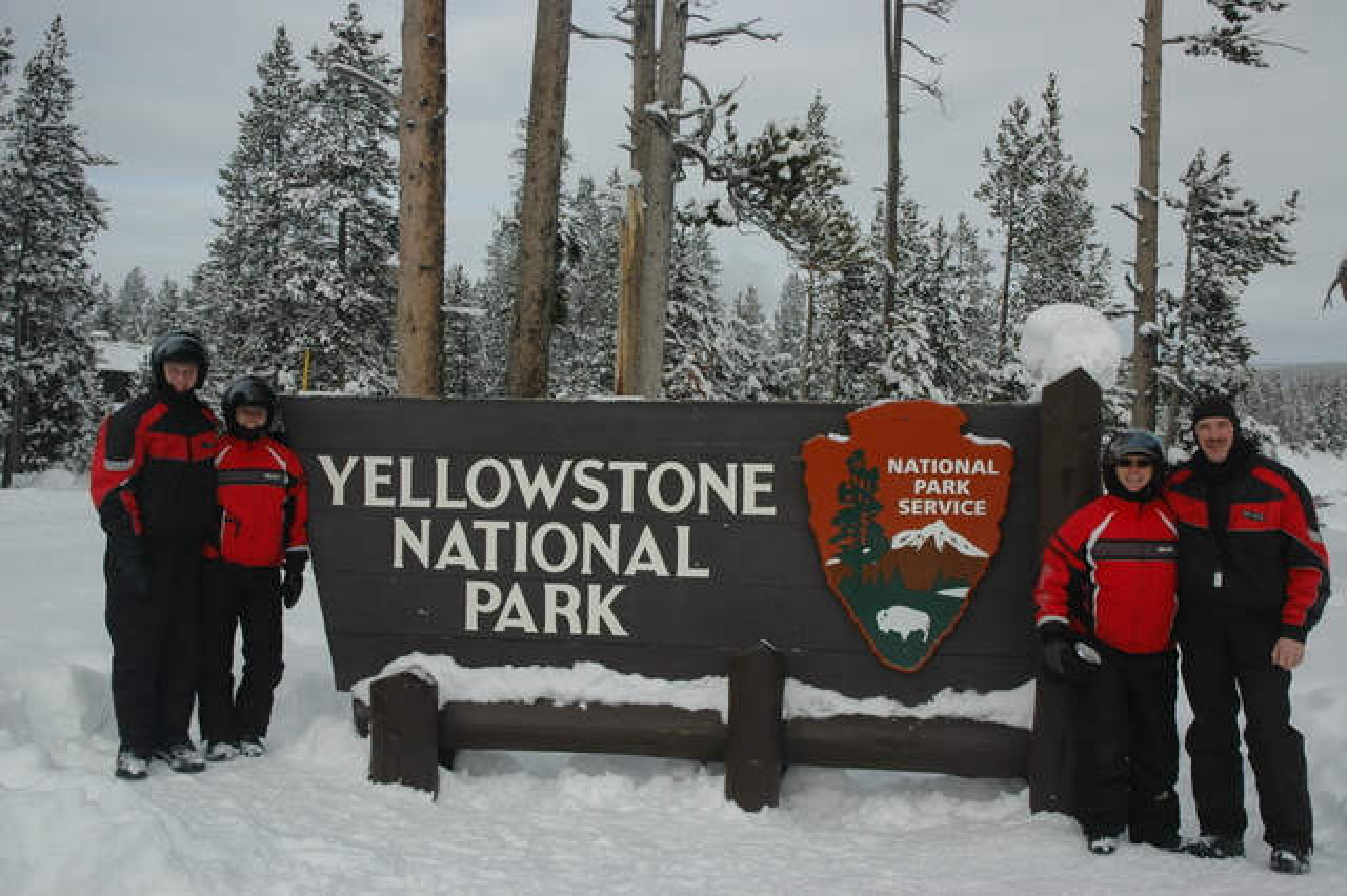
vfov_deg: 35.5
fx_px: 1402
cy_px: 448
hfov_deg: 51.3
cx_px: 674
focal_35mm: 38
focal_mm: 25
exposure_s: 1/200
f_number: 7.1
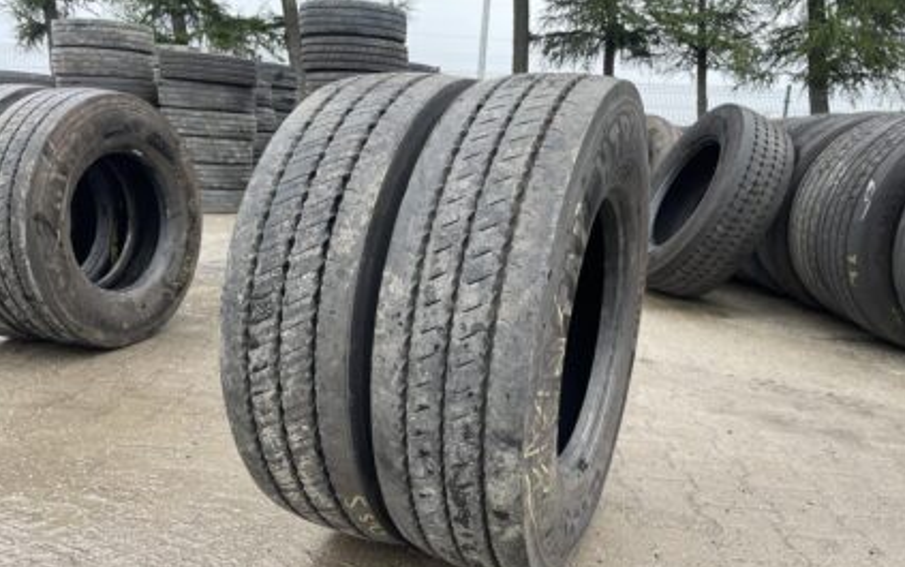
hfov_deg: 66.4
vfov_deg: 44.5
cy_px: 324
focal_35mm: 28
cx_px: 458
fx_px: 691
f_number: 1.6
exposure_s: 1/341
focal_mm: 4.2
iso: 32
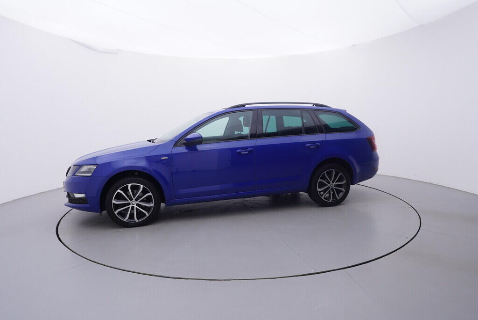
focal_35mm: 22
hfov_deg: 77.3
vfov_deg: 56.2
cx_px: 239
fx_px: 299
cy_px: 160
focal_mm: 15
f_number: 5
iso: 200
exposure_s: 1/80
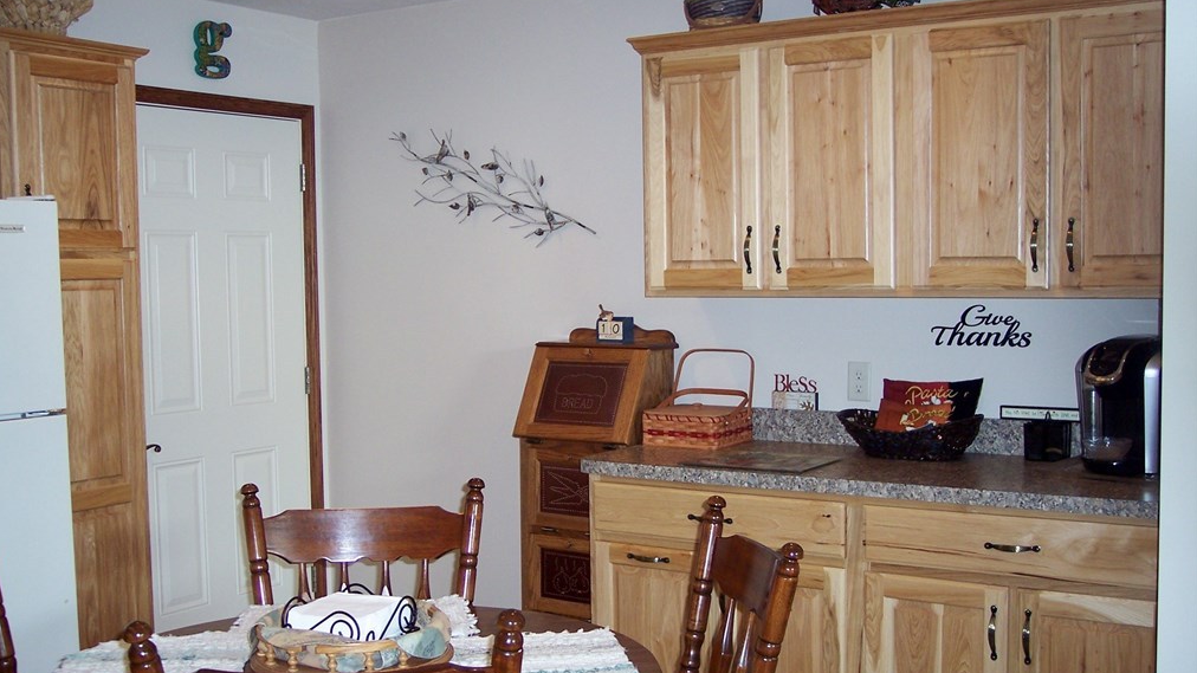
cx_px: 596
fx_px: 1365
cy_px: 387
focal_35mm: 43
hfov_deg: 47.4
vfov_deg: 27.7
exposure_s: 1/60
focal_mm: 8
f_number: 2.8
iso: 140
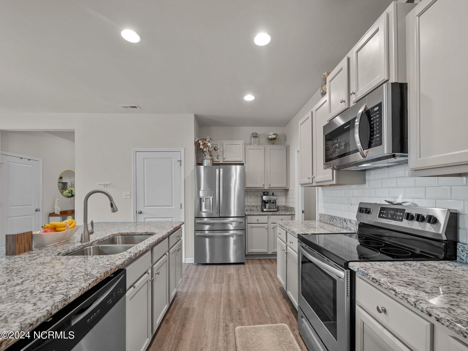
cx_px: 234
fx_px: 189
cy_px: 176
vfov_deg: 85.7
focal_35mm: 14
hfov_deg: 102.1
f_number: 4
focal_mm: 7
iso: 400
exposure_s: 1/10
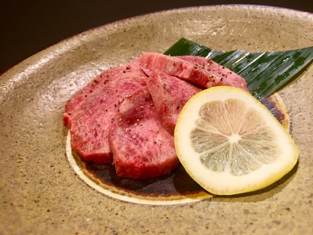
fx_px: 262
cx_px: 156
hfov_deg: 61.7
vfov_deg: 48.2
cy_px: 118
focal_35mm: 29
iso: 25
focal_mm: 4.15
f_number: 2.2
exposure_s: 1/40
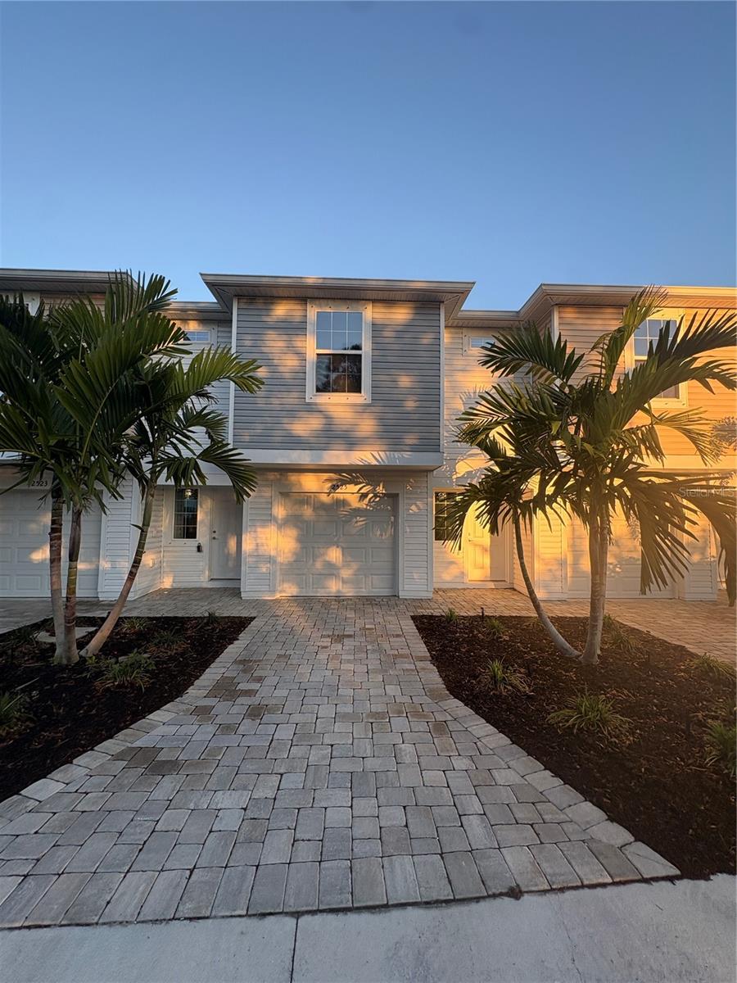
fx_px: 397
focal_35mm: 14
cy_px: 492
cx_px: 368
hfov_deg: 85.7
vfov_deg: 102.1
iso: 64
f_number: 2.2
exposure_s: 1/276
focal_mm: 2.22
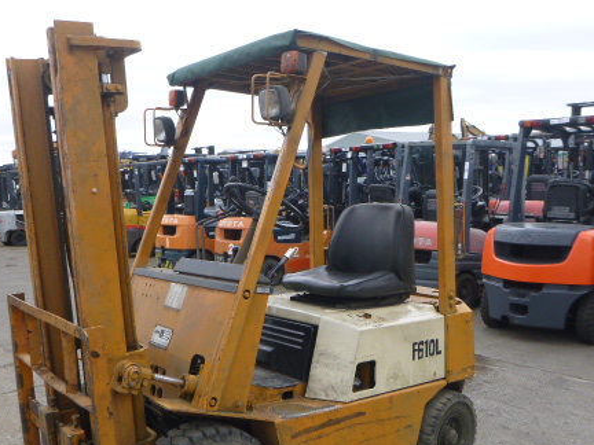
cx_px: 265
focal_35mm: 37
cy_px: 275
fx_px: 635
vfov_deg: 38.5
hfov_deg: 50.0
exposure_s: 1/125
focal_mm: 4.5
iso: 100
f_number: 3.9
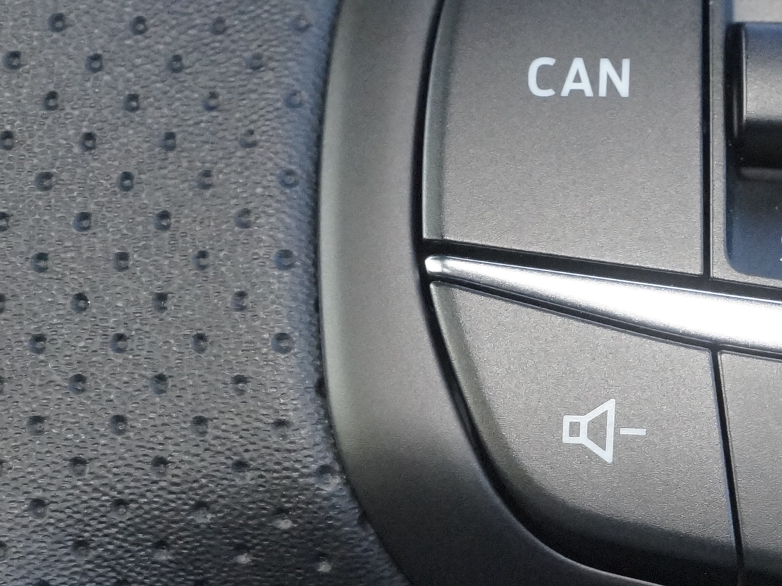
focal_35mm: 171
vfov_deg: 8.7
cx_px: 932
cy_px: 340
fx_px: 3855
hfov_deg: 11.4
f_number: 5
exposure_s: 1/125
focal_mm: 35
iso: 1600
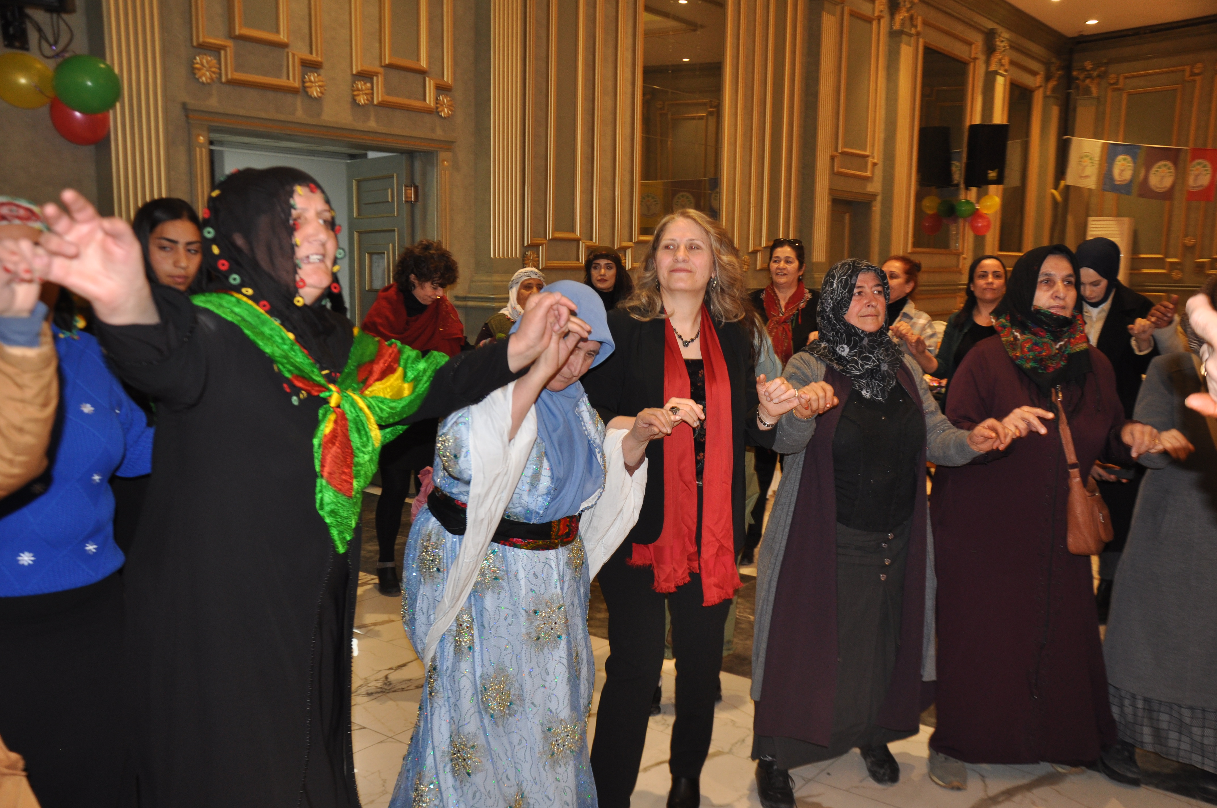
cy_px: 404
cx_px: 608
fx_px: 1114
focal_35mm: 33
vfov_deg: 39.9
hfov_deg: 57.3
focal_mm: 22
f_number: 3.8
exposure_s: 1/60
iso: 400
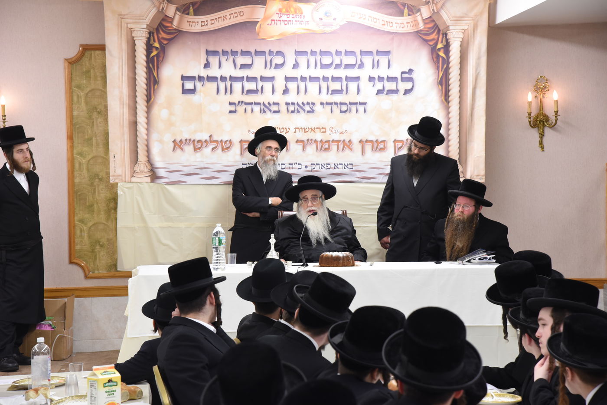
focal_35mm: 100
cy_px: 202
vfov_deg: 13.7
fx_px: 1686
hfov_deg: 20.4
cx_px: 304
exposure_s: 1/125
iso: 2500
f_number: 7.1
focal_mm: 100
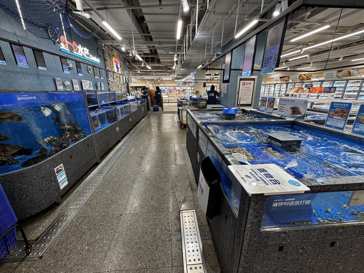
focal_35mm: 14
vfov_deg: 85.7
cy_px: 136
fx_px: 147
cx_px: 182
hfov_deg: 102.1
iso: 125
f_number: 2.2
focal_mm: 2.22
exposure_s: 1/100
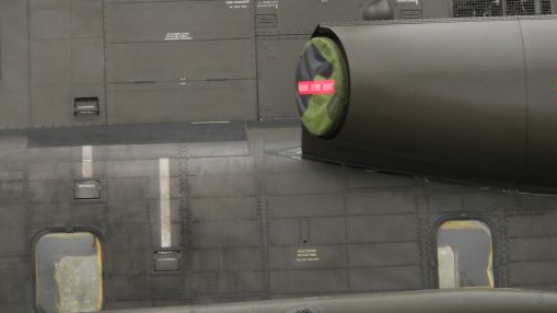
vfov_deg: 6.3
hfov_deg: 11.3
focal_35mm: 191
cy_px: 101
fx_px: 2820
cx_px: 213
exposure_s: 1/50
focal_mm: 20.49
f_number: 6
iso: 80
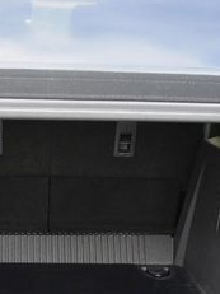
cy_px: 245
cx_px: 43
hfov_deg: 20.2
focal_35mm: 72
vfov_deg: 26.4
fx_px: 611
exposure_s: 1/250
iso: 800
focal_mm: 18
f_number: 3.5
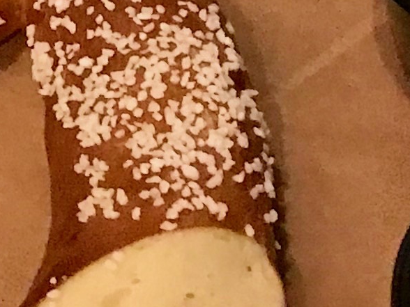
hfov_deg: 10.0
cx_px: -182
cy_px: -208
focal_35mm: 192
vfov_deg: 7.5
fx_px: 2274
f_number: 1.8
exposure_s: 1/4
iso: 100
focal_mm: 3.99
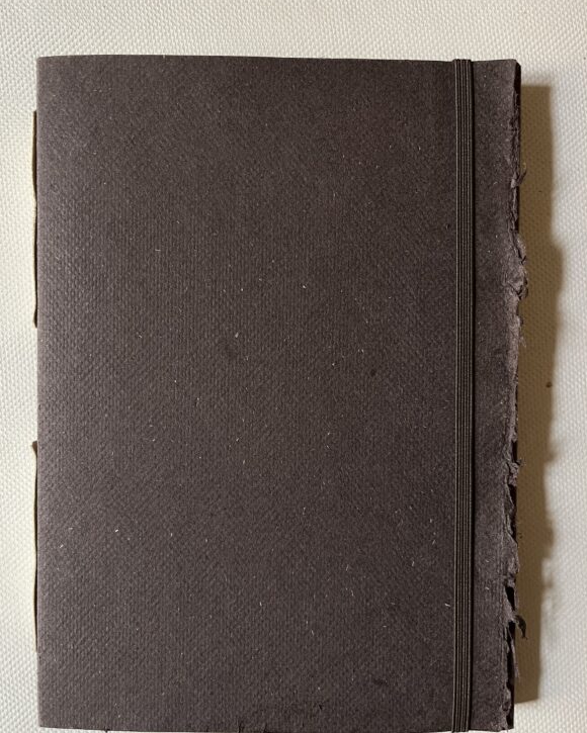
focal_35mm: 28
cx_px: 287
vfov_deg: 62.2
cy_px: 362
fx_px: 608
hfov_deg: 51.5
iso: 160
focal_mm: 5.1
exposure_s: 1/60
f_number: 1.6
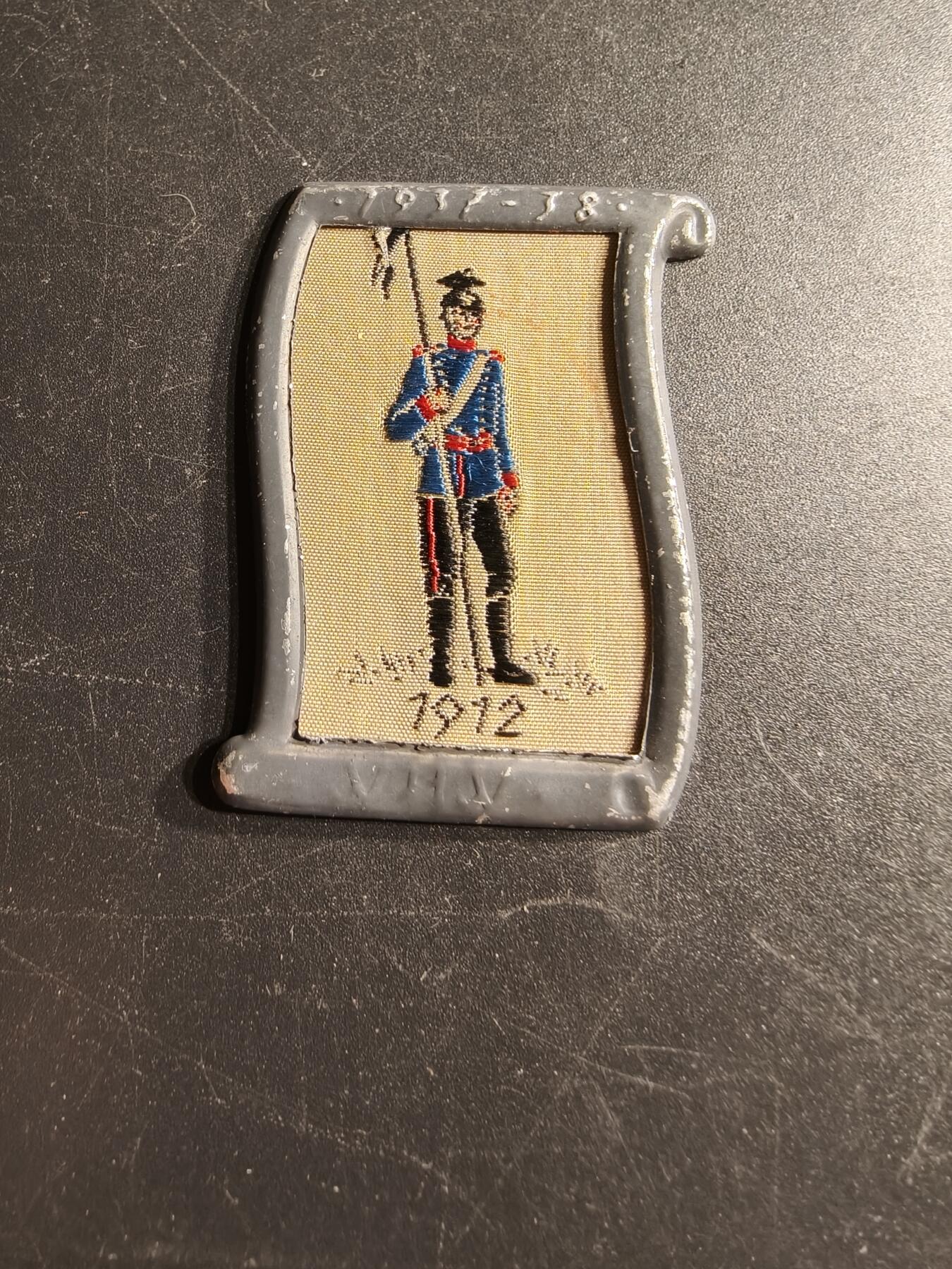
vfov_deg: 73.9
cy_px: 634
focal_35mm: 23
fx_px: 843
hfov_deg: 58.9
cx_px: 476
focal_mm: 2.32
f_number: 2
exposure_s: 1/65.9
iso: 160
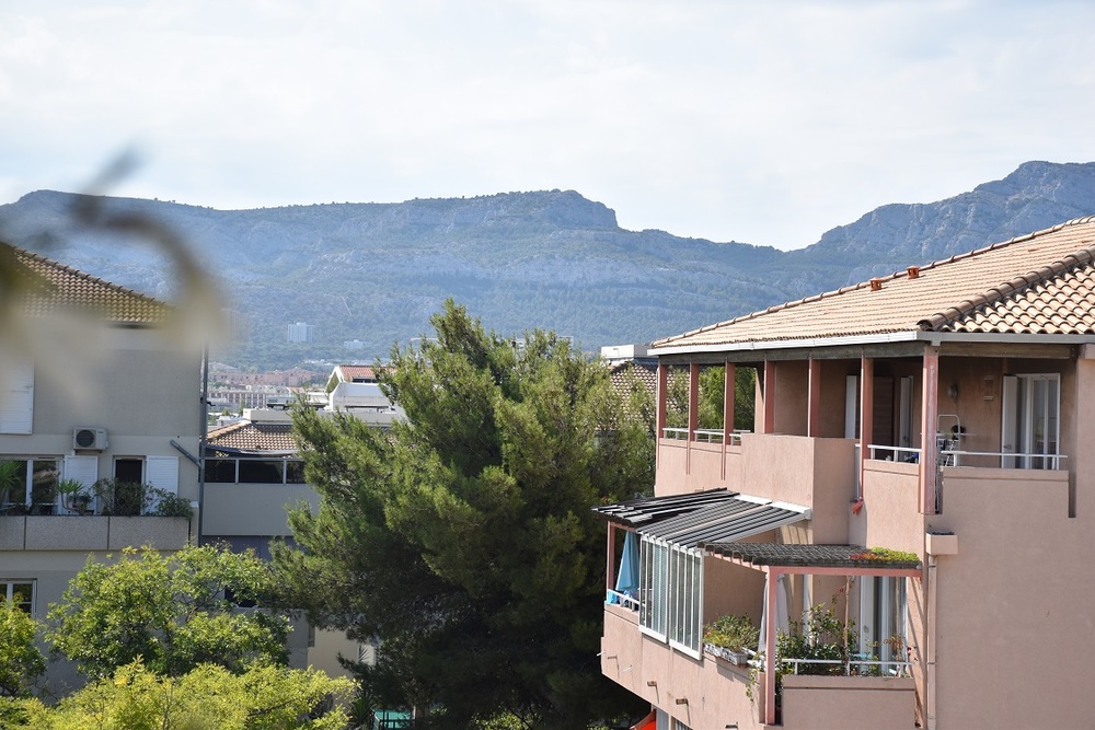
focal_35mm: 84
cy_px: 365
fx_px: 2555
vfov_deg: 16.3
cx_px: 548
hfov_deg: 24.2
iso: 200
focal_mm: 56
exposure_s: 1/800
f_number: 7.1
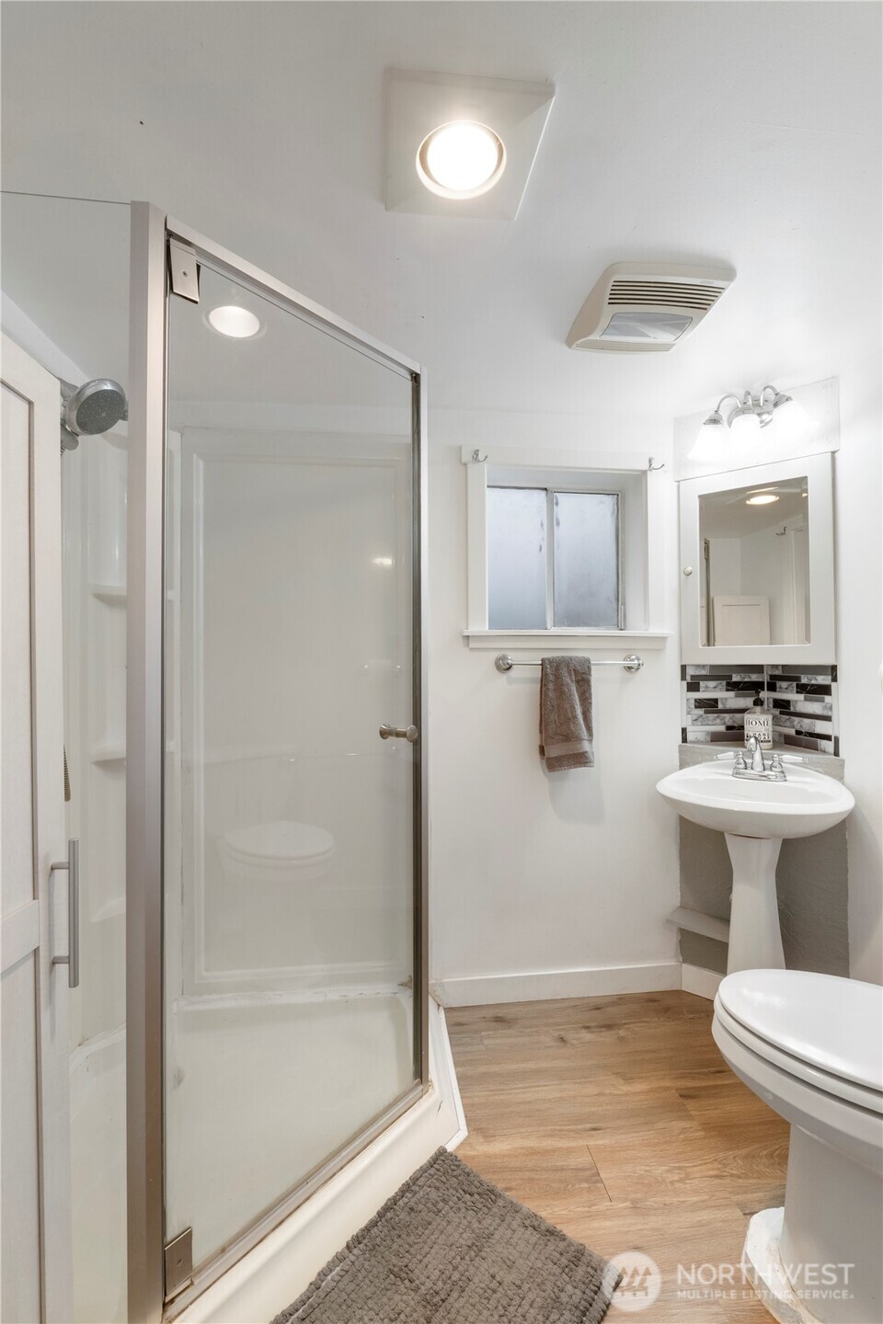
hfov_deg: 77.3
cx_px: 442
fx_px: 552
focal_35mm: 15
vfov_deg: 100.4
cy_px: 662
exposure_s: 1/50
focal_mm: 10
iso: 800
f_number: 9
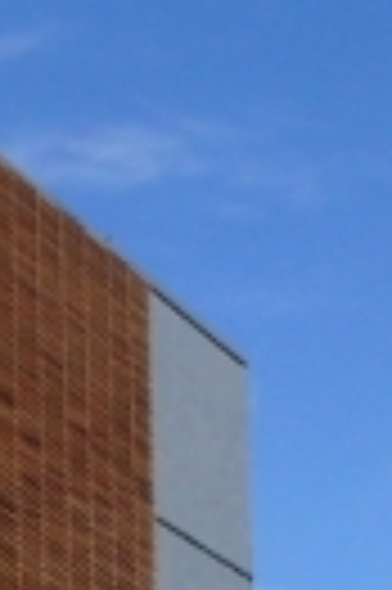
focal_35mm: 250
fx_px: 4094
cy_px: 858
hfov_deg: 5.5
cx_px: 117
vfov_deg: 8.1
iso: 100
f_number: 7.1
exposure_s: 1/500
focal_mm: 7.4
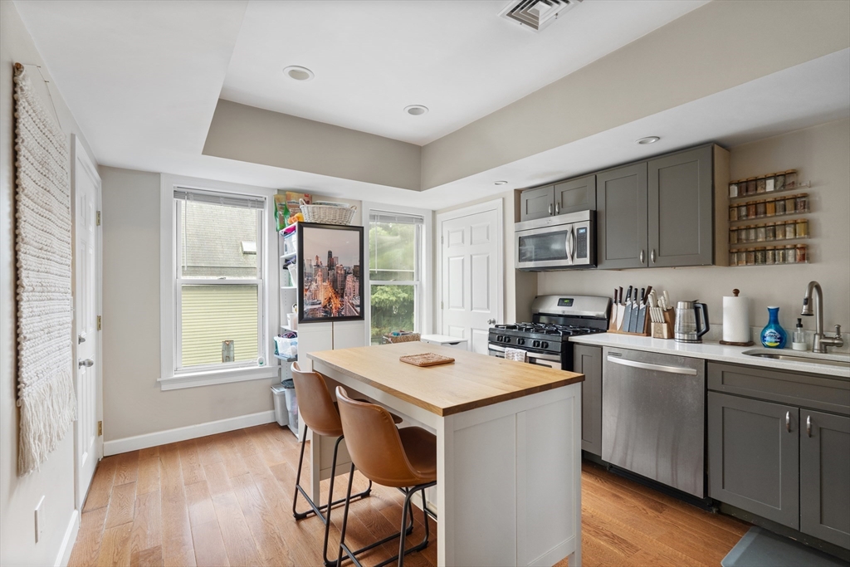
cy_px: 284
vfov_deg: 70.5
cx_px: 425
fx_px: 401
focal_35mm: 17
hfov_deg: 93.3
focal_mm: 17
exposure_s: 1.3
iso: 320
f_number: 7.1
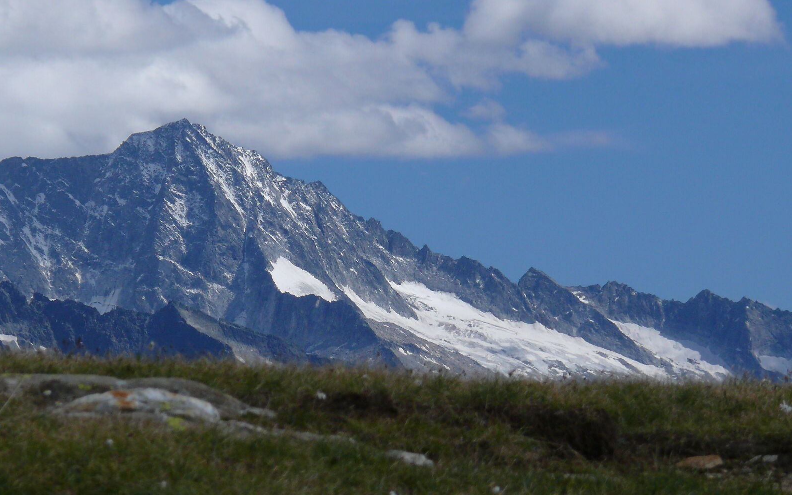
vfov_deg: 4.0
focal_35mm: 329
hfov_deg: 6.4
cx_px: 262
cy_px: 233
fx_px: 7102
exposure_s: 1/320
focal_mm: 43.3
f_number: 5.6
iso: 100
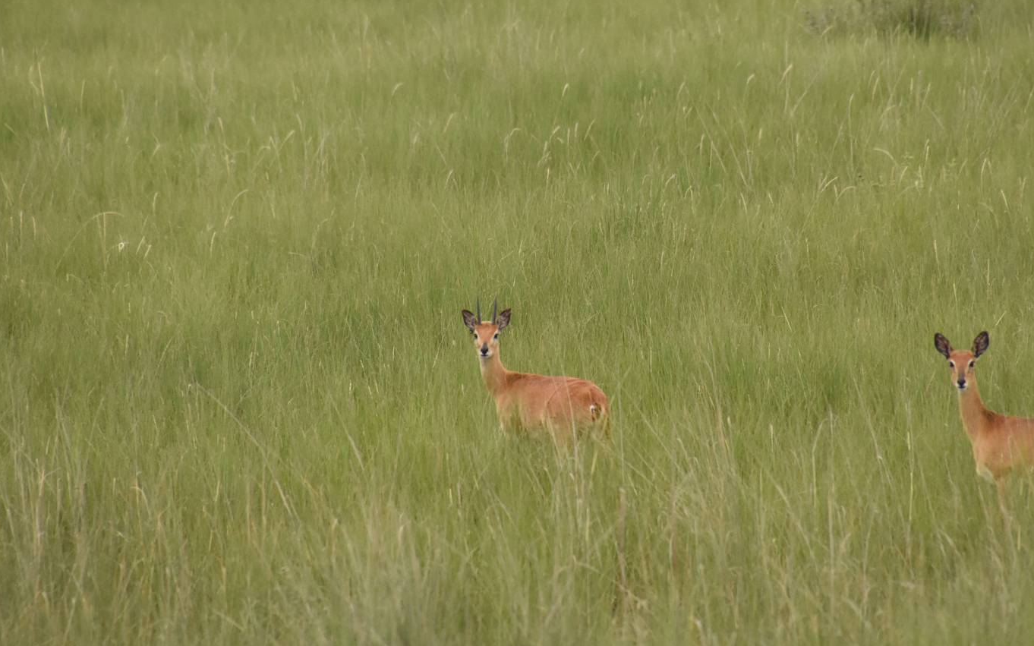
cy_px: 268
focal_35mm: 539
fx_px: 15188
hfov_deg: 3.9
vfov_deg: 2.4
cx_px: 579
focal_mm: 300
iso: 2000
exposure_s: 1/3200
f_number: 8
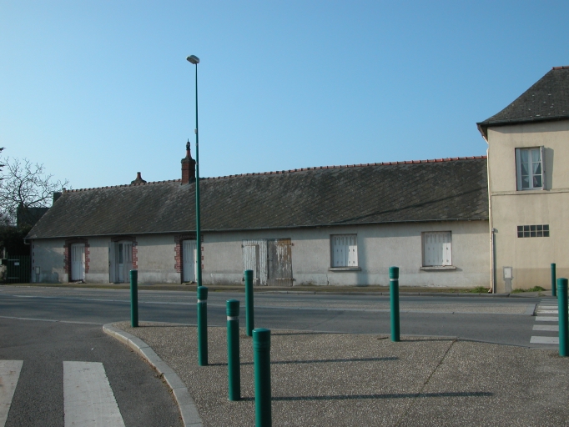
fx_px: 576
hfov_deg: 52.6
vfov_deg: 40.7
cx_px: 284
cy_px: 214
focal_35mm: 35
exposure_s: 1/413
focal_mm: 8.9
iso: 100
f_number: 5.6
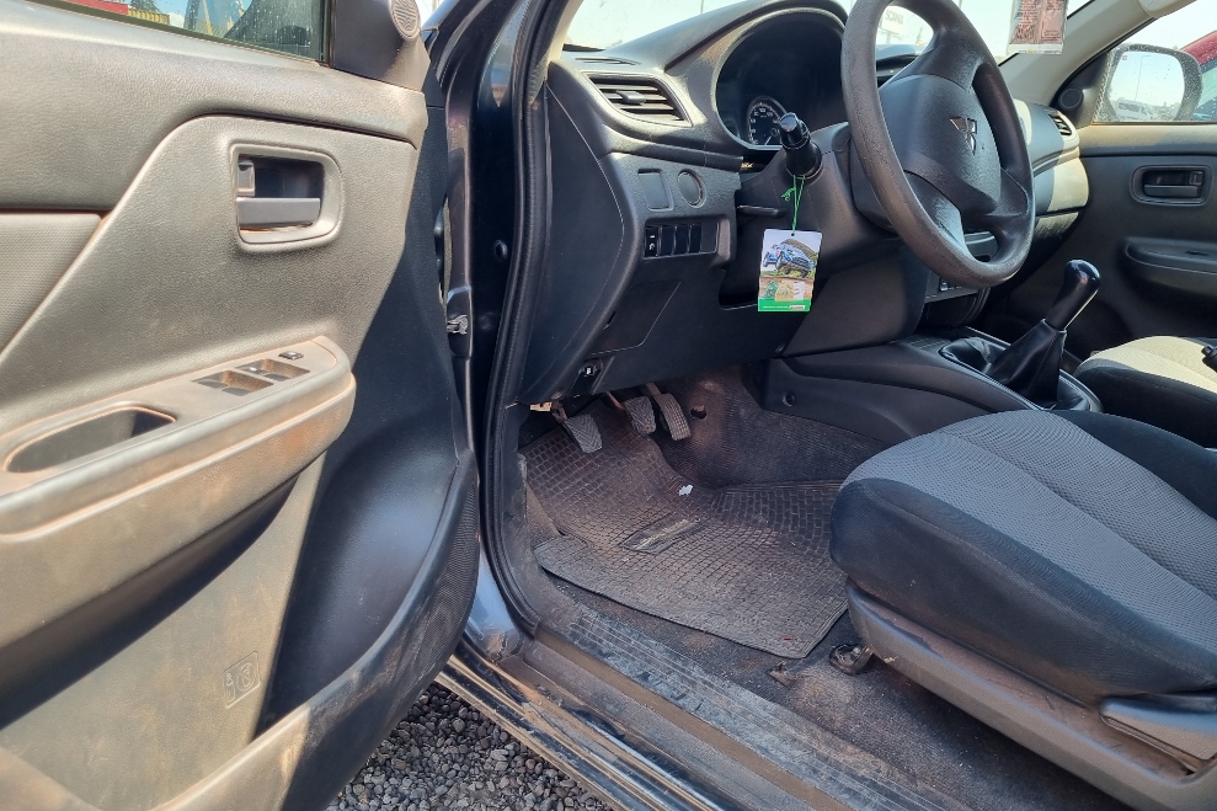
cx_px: 588
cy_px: 398
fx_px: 946
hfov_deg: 65.5
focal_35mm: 28
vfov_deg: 46.4
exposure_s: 1/306
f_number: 1.8
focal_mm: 5.4
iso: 50
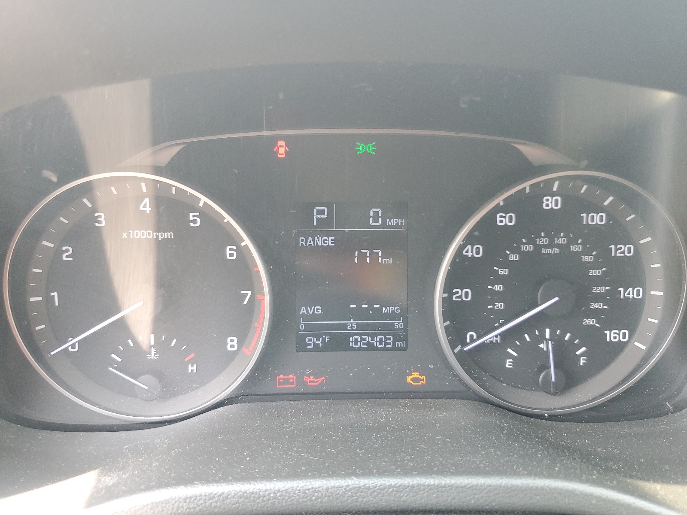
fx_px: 516
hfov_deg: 67.3
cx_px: 344
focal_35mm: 26
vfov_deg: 53.1
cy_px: 258
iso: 146
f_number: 1.5
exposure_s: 1/60.2
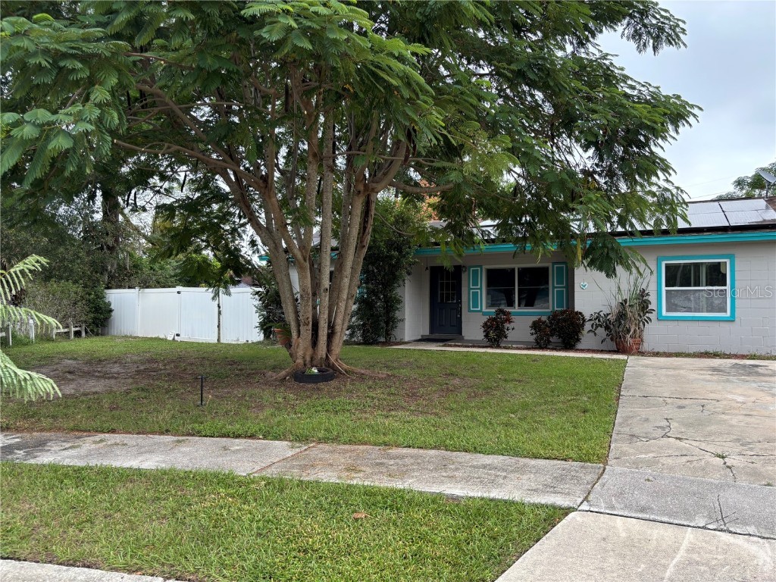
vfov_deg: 53.1
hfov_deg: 67.3
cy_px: 291
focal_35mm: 26
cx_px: 388
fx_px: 583
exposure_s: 1/121
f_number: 1.6
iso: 50
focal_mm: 5.96
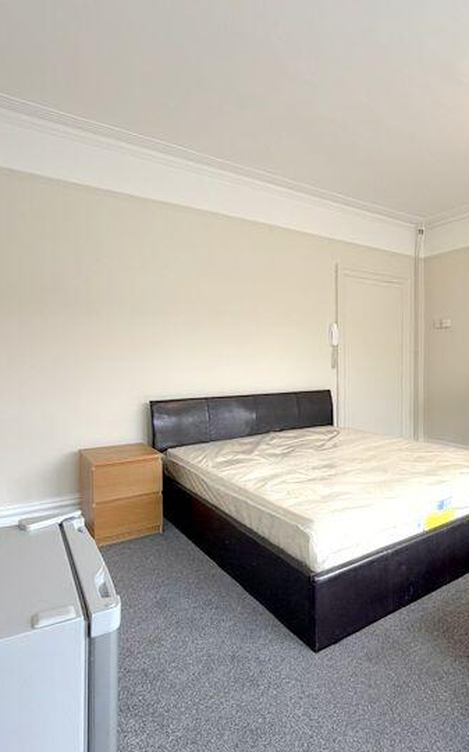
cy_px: 383
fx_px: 450
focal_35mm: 22
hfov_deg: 52.1
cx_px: 363
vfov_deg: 79.7
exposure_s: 1/121
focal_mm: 2.22
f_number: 2.2
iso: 250
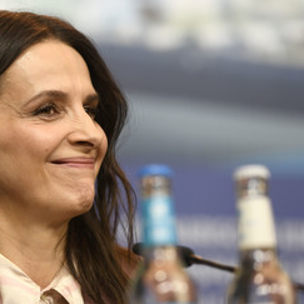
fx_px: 2822
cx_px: 24
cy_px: 179
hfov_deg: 6.2
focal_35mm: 284
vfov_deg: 6.2
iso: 1250
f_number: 3.5
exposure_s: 1/320
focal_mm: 180
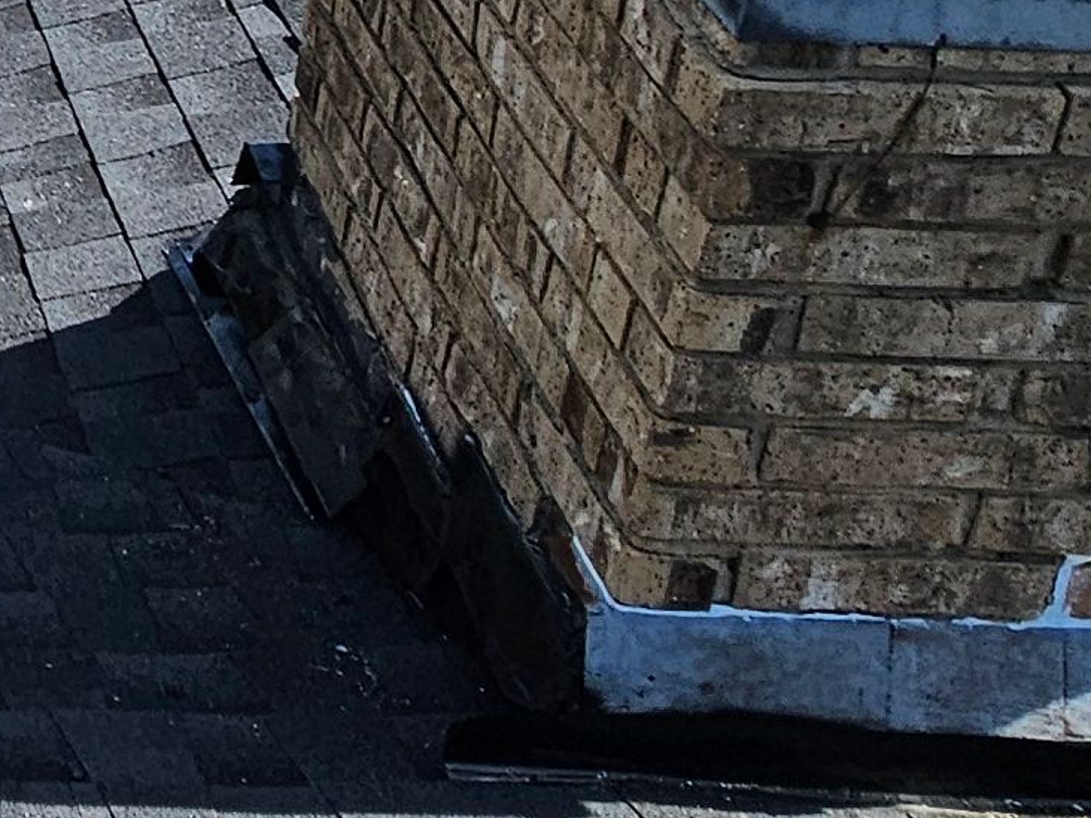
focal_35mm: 71
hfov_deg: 20.0
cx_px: -870
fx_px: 2238
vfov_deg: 19.2
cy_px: -229
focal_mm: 2.2
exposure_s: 1/2111
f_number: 2.2
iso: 50
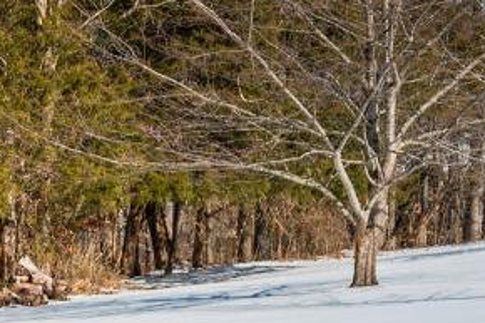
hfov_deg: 11.4
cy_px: 232
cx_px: -599
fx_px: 2087
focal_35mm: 155
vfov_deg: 8.8
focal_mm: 30
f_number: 4
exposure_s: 1/2500
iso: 200
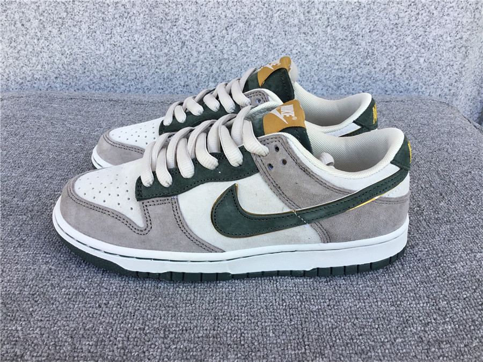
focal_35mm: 31
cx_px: 242
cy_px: 181
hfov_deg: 58.4
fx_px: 433
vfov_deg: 45.4
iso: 25
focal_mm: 3.3
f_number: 2.4
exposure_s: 1/179
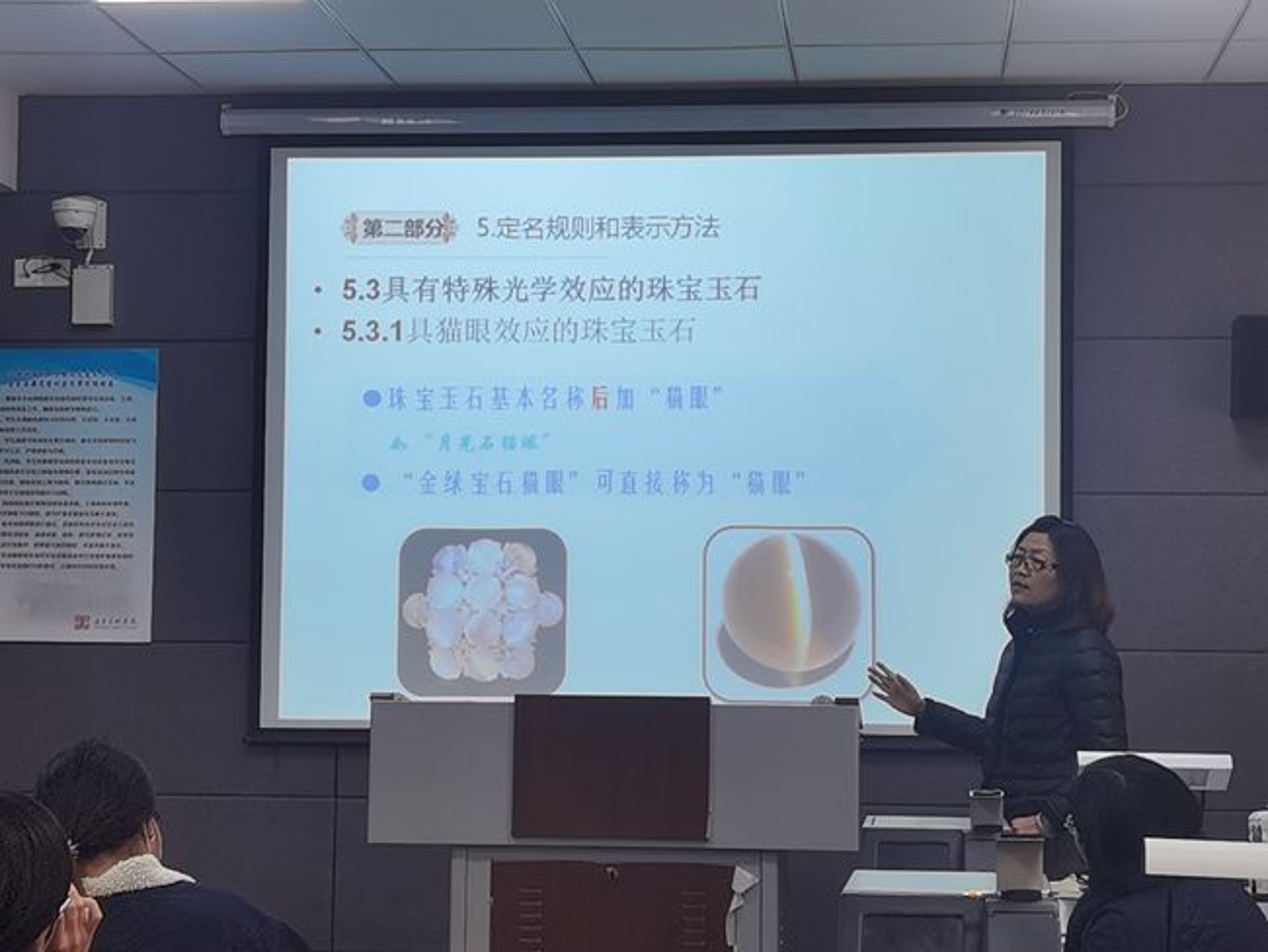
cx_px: 634
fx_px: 2565
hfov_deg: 27.8
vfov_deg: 21.0
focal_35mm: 70
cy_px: 476
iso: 50
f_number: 1.9
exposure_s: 1/165
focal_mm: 6.71
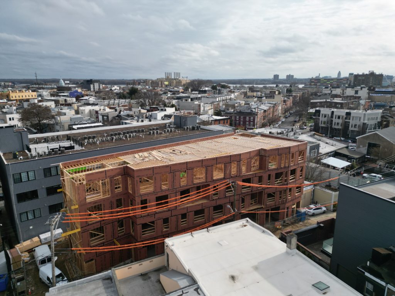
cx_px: 198
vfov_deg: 56.8
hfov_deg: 71.6
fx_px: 274
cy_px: 148
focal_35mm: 24
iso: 140
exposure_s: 1/4000
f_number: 1.7
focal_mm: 6.72
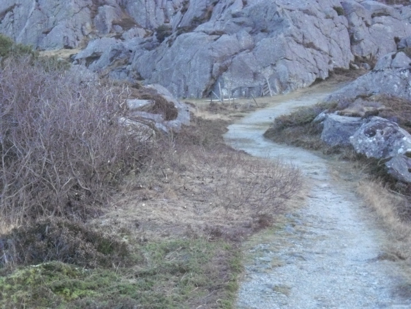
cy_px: 154
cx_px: 206
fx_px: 926
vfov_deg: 18.9
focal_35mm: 78
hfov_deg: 25.0
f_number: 4.2
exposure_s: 1/100
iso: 800
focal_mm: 12.8
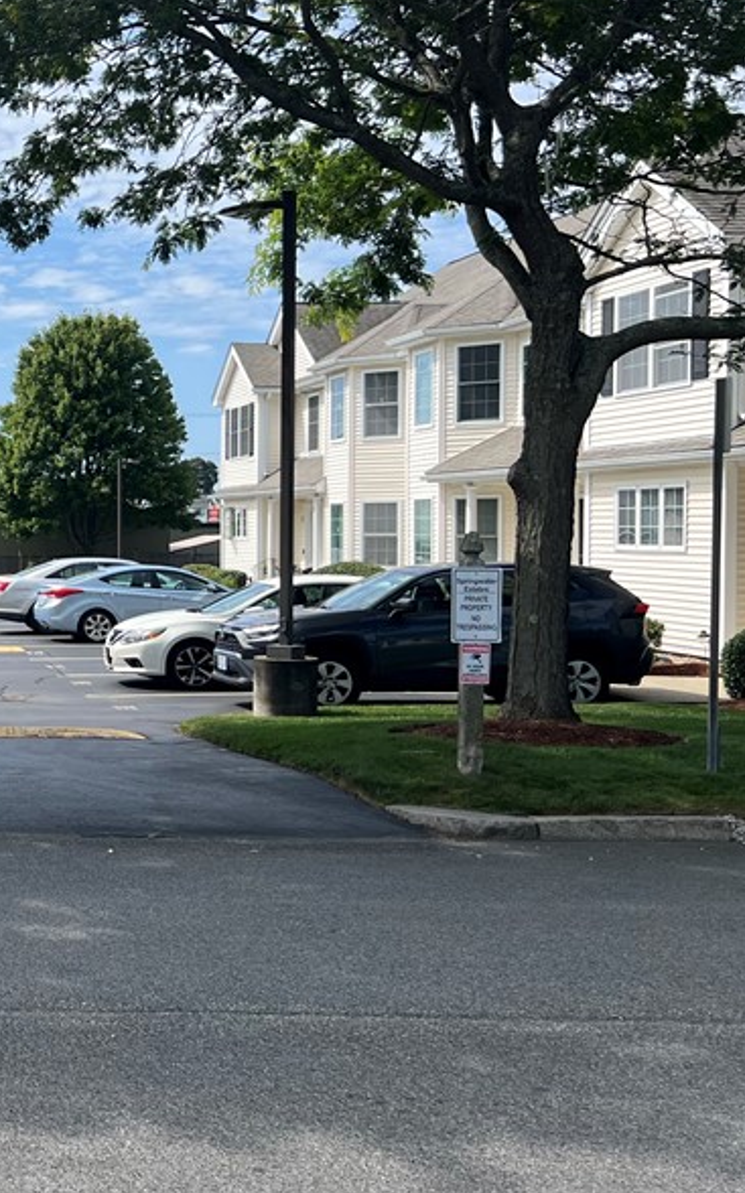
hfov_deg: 23.8
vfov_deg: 41.8
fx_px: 1561
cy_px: 564
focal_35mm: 48
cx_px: -209
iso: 50
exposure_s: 1/3165
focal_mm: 5.7
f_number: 1.5
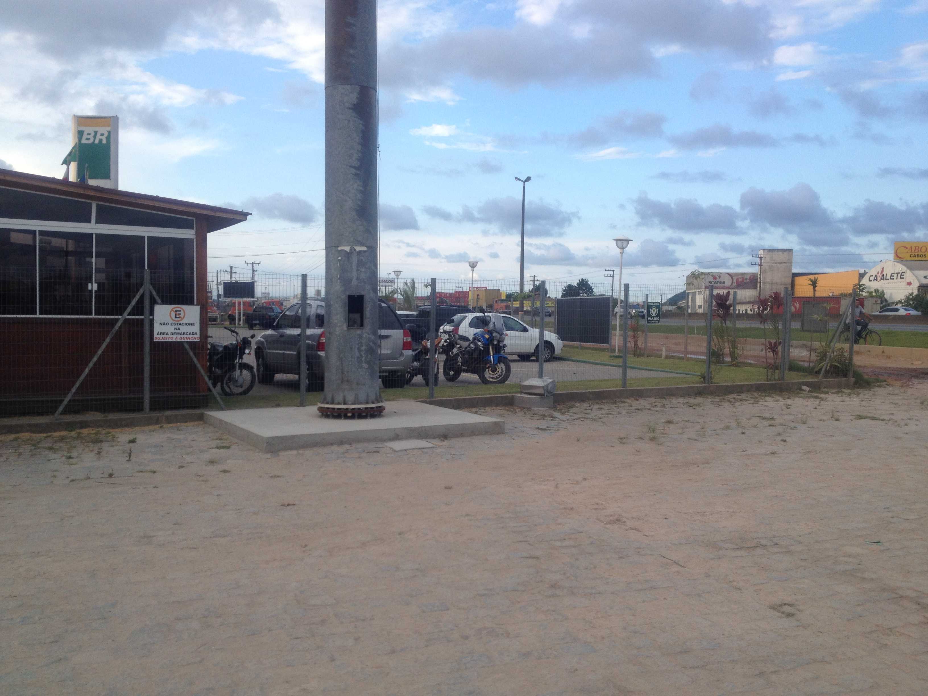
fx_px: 938
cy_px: 348
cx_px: 464
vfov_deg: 40.7
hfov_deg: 52.6
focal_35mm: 35
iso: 50
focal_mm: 4.28
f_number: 2.4
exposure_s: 1/452
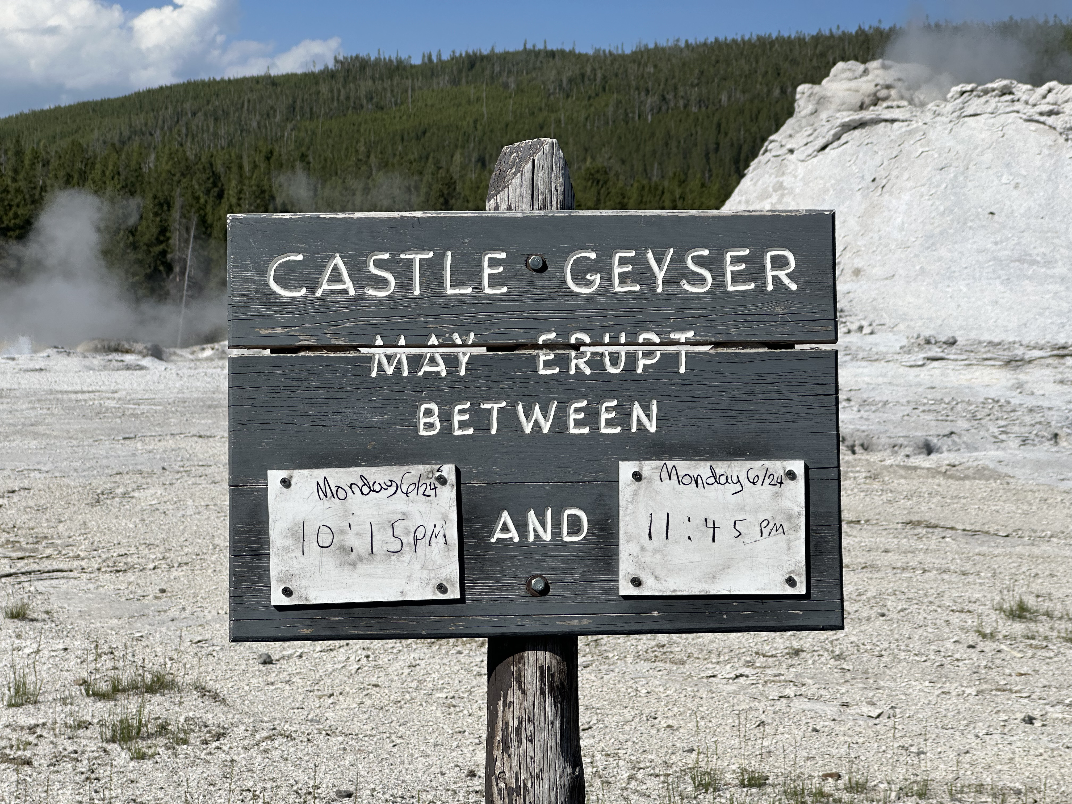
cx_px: 536
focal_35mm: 77
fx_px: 2385
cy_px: 402
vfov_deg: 19.1
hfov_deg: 25.3
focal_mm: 9
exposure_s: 1/1754
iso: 32
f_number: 2.8
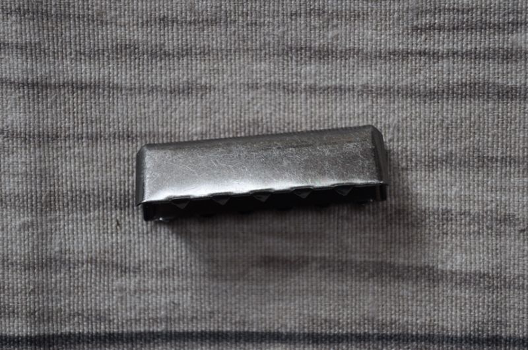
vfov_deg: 16.5
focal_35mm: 82
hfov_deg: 24.7
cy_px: 175
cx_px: 264
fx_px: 1208
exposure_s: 1/60
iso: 720
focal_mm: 55
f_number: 5.6
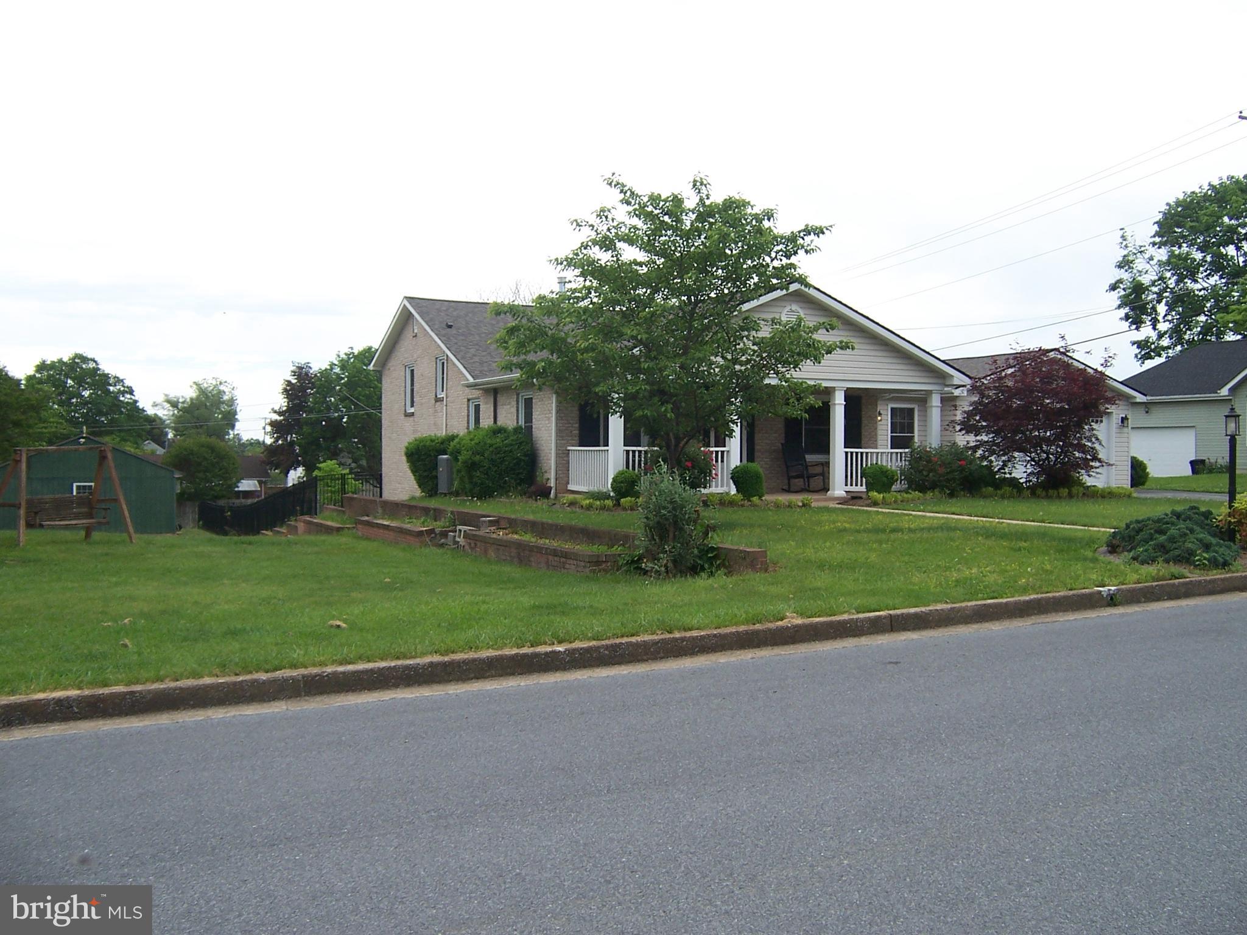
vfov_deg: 42.9
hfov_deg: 55.4
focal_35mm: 33
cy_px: 468
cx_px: 624
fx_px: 1189
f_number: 3.4
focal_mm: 5.5
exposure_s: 1/500
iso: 80
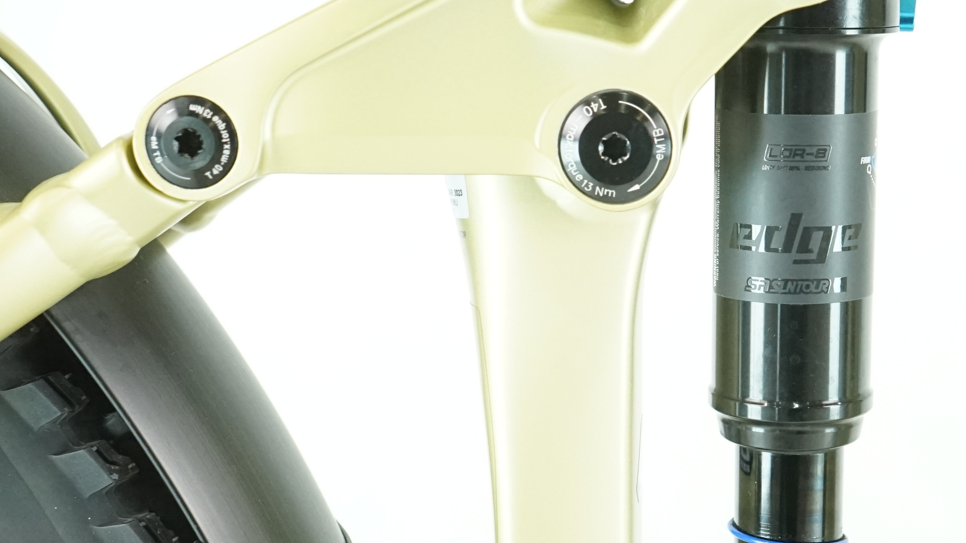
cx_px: 713
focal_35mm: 73
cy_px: 332
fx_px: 1870
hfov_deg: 28.6
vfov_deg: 16.5
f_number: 5
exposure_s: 1/200
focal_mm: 32
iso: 3200
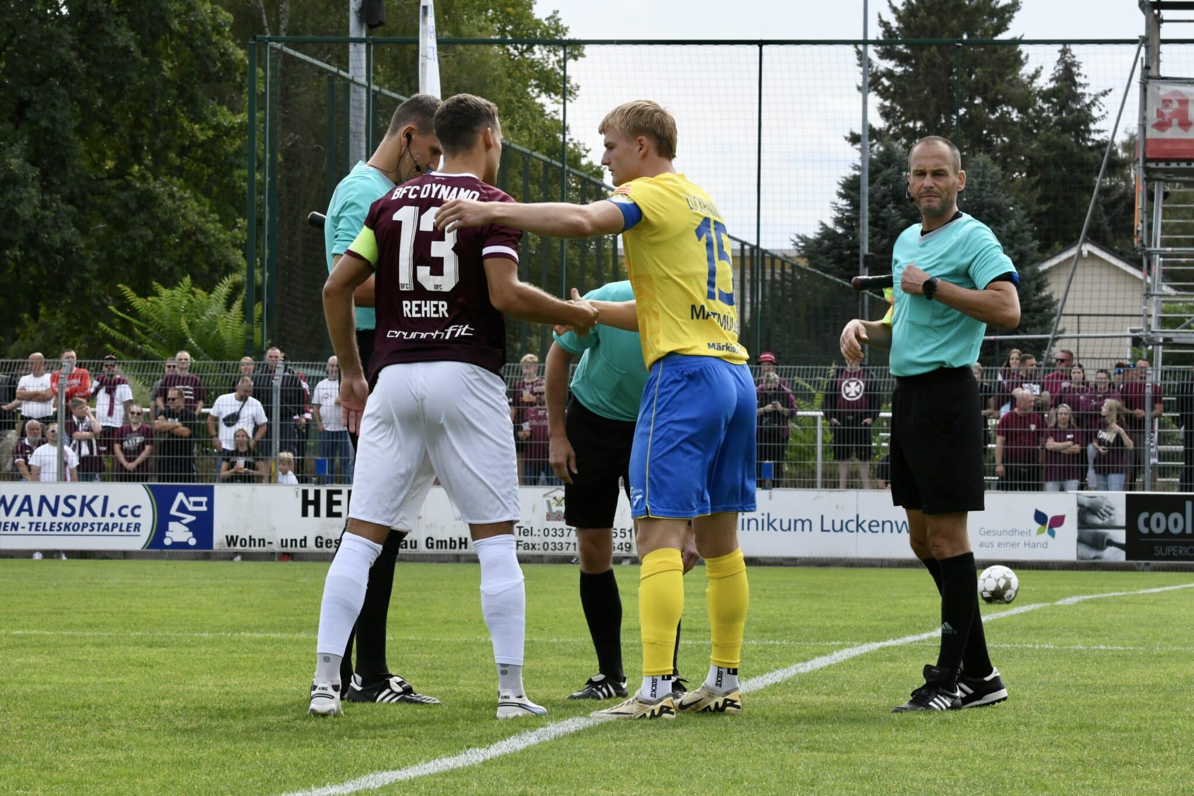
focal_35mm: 135
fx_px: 4477
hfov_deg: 15.2
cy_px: 398
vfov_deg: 10.2
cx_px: 597
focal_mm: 135
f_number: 16
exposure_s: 1/800
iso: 2000
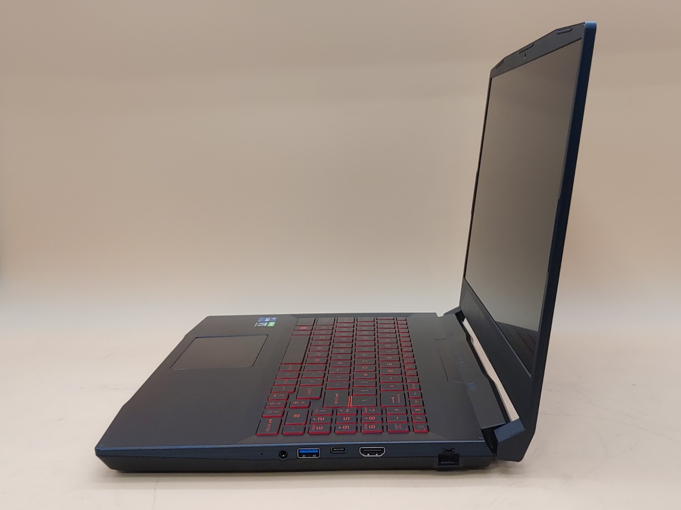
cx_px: 340
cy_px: 255
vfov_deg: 35.1
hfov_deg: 45.8
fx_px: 807
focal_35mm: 41
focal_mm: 4.36
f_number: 1.8
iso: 50
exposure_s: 1/62
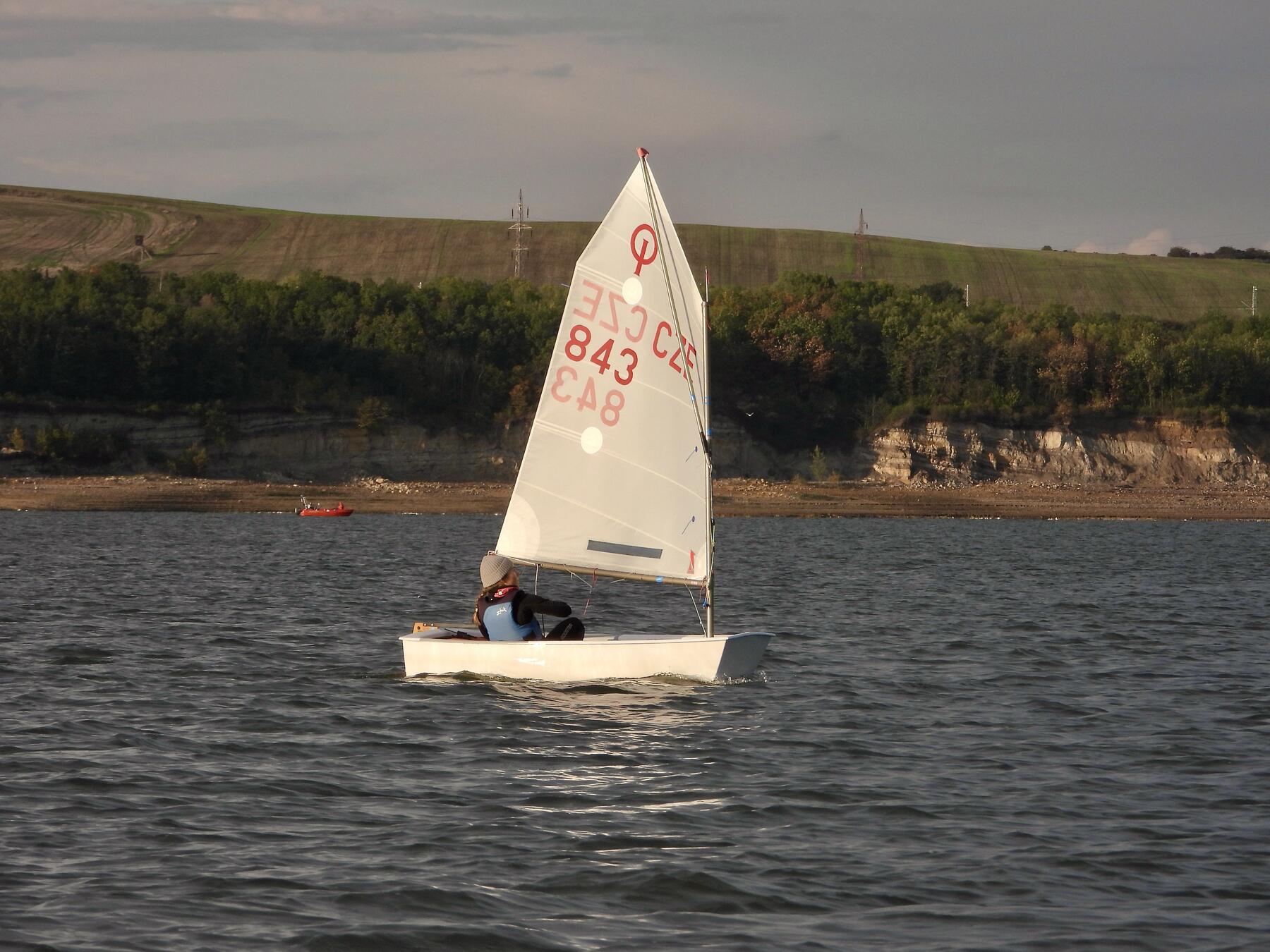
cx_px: 635
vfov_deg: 5.4
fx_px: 10089
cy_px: 476
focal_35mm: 275
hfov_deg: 7.2
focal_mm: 49.5
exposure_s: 1/800
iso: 100
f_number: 4.5
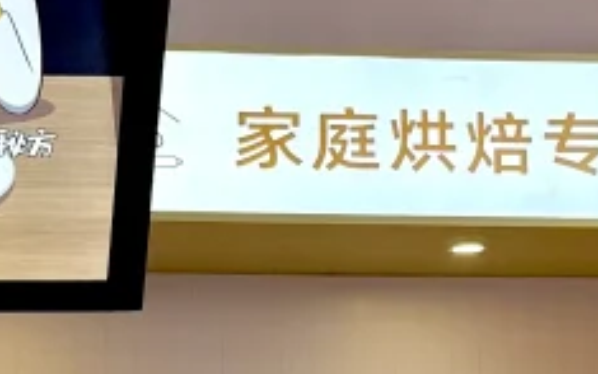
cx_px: 36
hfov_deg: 13.3
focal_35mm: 156
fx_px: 2543
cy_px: 603
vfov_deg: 8.2
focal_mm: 6.76
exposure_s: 1/312
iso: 100
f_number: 1.78
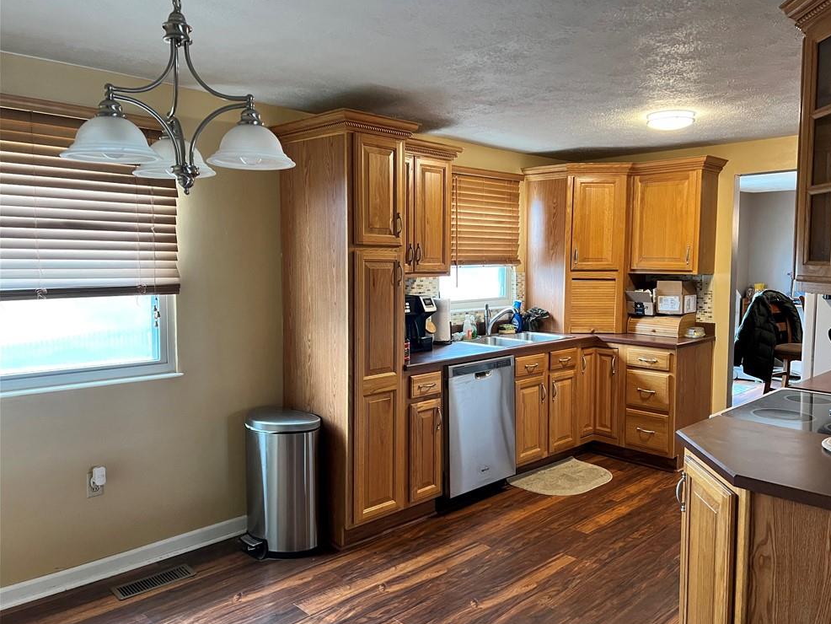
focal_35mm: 27
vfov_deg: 51.4
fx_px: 648
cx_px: 431
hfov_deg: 65.3
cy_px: 309
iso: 250
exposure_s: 1/60
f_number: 1.5
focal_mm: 5.7
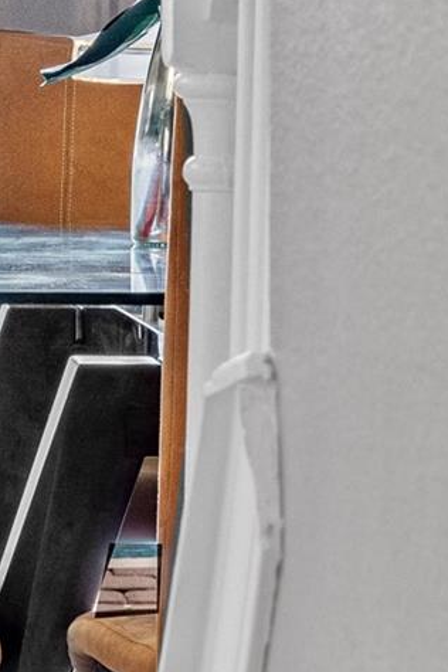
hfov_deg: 4.4
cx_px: -342
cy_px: 183
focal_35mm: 307
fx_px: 5730
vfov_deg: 6.7
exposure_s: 1/2
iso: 320
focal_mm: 61
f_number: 13
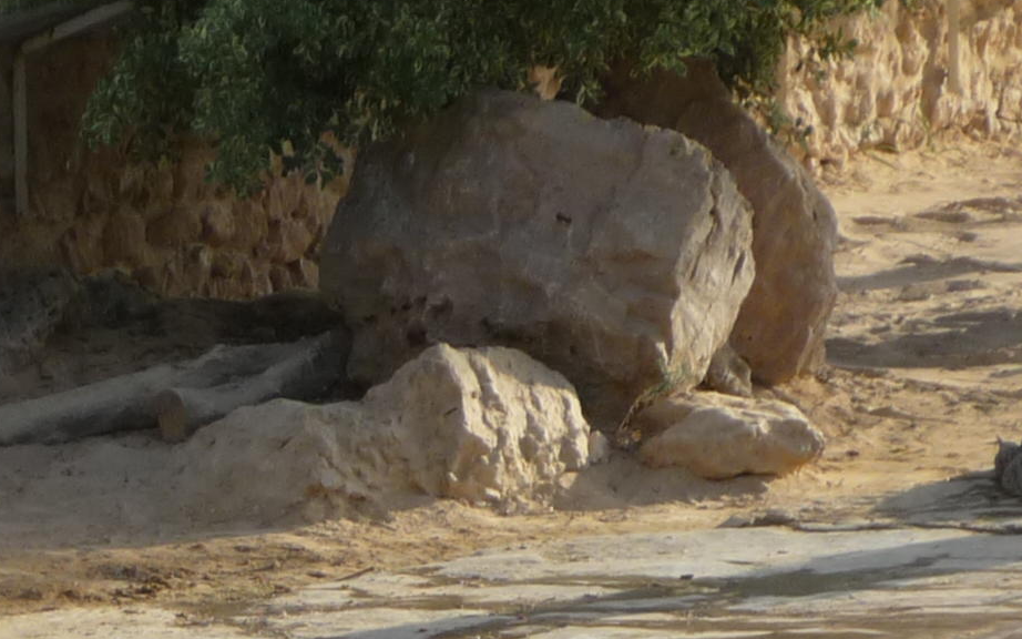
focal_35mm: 265
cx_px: 304
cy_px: 942
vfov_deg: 4.9
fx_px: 7380
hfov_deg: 7.9
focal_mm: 11.7
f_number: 4
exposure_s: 1/320
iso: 100
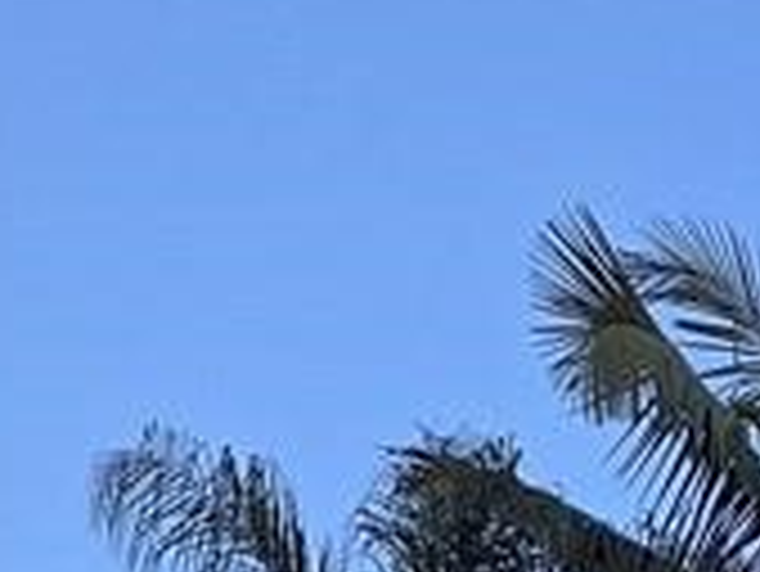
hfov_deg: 14.1
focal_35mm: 139
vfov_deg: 9.5
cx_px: 661
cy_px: 1374
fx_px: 3054
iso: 250
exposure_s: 1/120
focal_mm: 6.3
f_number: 1.7
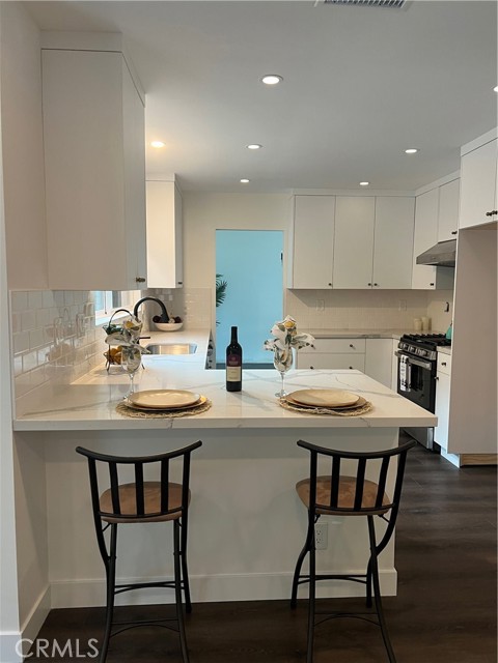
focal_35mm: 26
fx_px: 499
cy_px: 332
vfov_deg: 67.3
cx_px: 249
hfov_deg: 53.1
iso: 160
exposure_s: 1/60
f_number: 1.5
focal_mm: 5.7
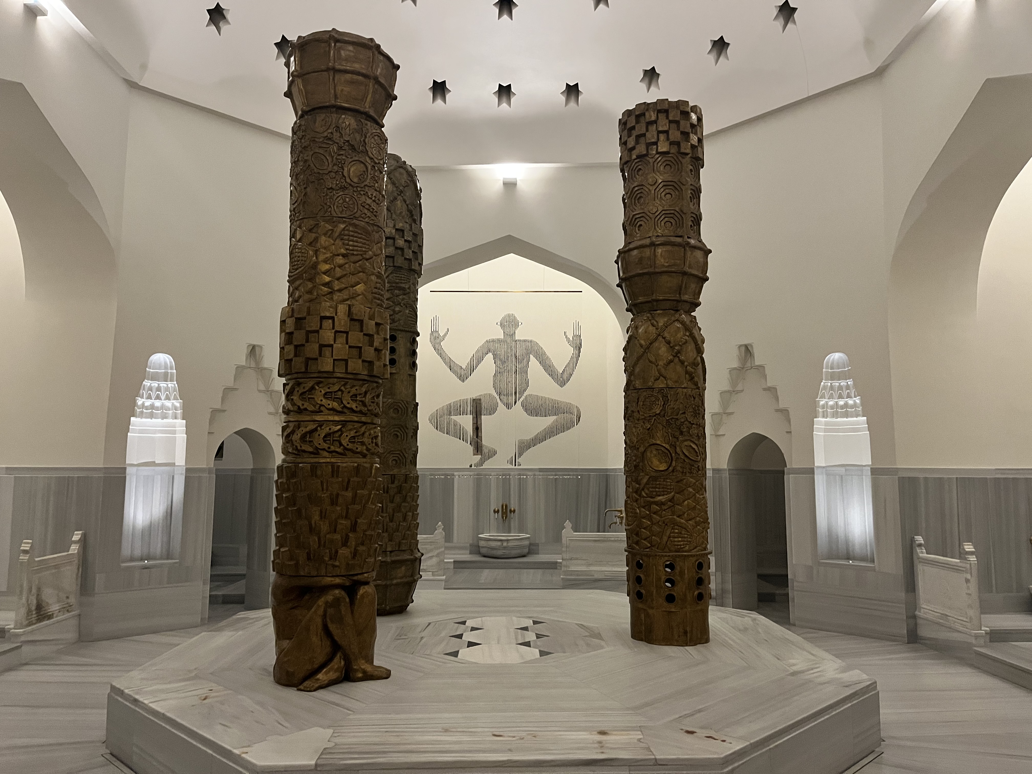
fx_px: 775
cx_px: 516
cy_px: 387
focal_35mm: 26
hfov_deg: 67.3
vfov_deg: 53.1
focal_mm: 5.1
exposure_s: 1/33
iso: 400
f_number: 1.6
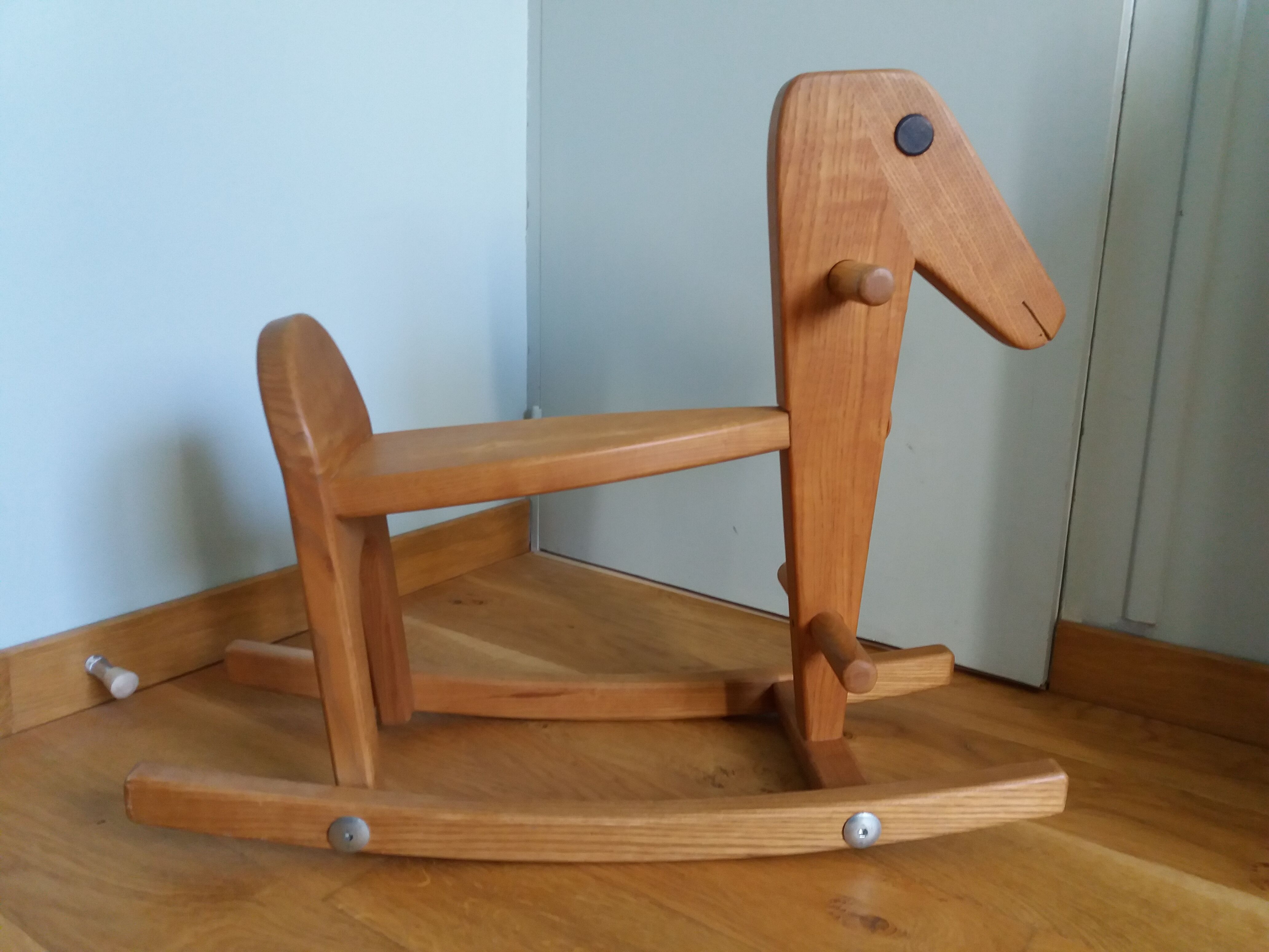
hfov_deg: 63.4
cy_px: 476
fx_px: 1026
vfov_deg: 49.7
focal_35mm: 28
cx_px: 634
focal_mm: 3.7
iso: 160
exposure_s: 1/20
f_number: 1.9
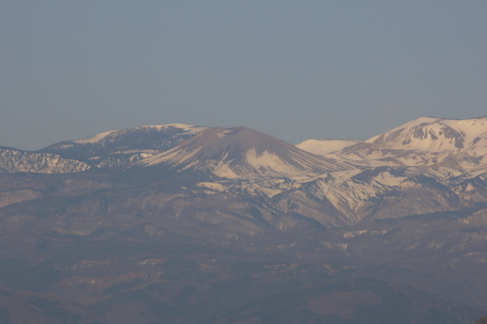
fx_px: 3202
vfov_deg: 5.8
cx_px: 244
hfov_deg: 8.7
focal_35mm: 237
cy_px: 162
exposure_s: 1/640
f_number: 10
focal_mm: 158
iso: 200
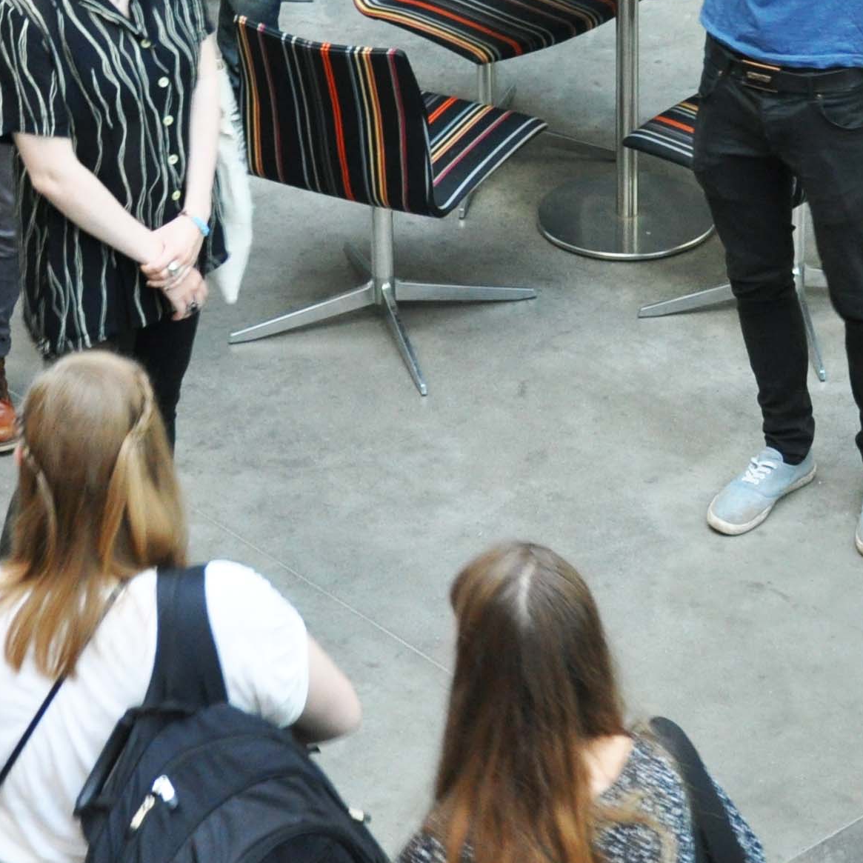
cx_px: 719
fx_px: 4231
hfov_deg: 11.6
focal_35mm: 150
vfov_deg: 11.5
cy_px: -20
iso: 800
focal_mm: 32
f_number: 5.6
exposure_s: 1/30
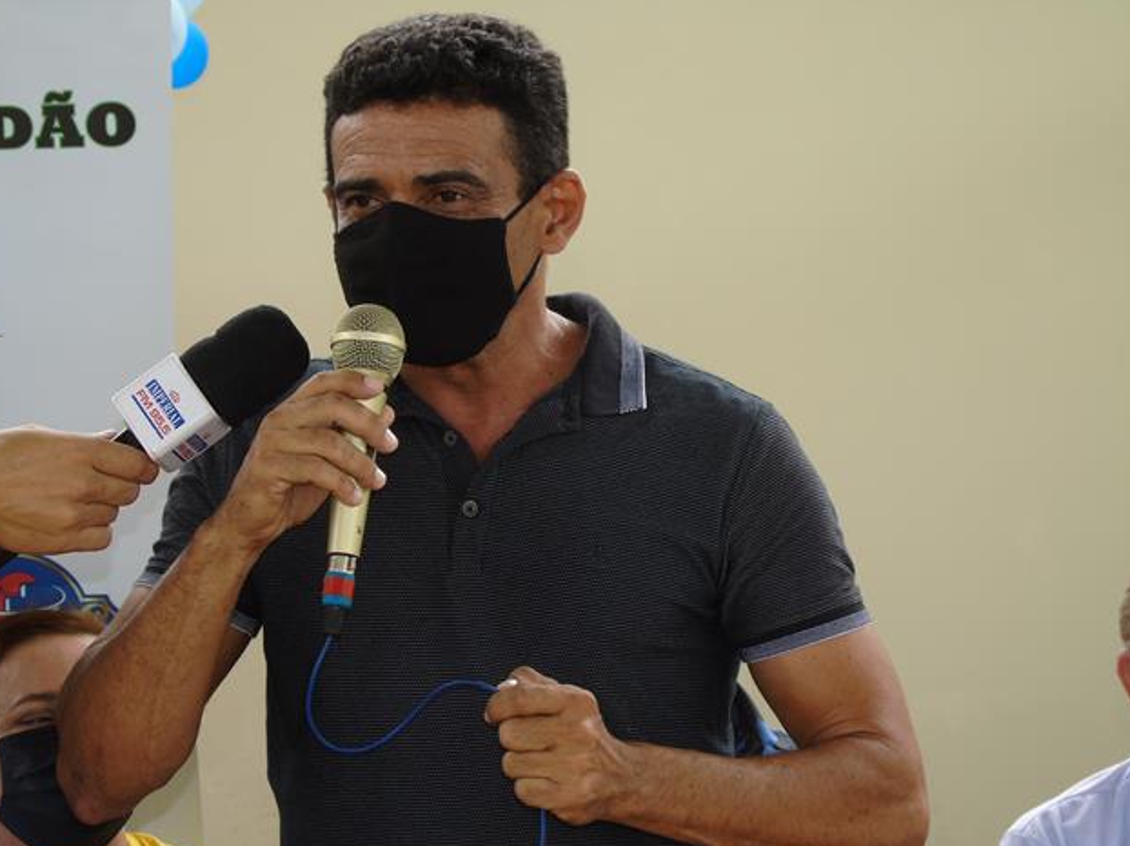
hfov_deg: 14.8
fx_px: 4340
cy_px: 448
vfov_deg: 11.1
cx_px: 553
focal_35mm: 133
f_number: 4.6
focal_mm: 22
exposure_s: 1/60
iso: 80
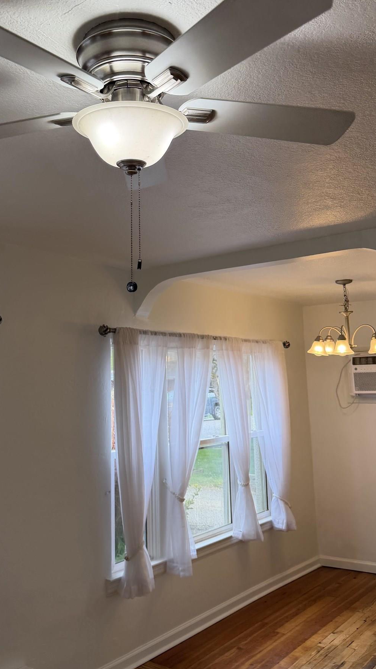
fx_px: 603
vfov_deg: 57.6
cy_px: 271
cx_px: 173
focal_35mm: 34
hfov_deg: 34.6
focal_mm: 6.76
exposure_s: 1/181
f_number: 1.78
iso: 100
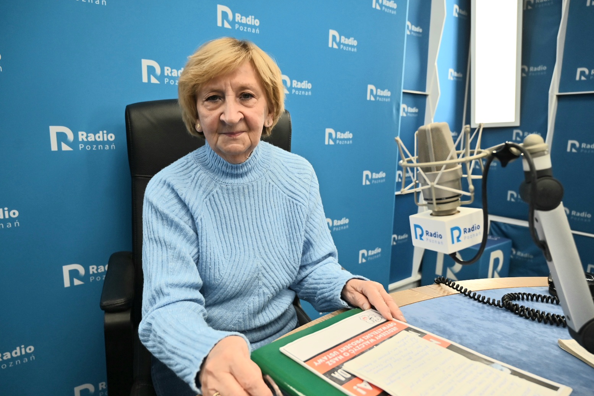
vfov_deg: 51.3
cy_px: 202
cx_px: 291
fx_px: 413
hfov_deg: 71.5
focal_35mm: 25
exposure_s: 1/250
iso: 500
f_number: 4
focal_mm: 24
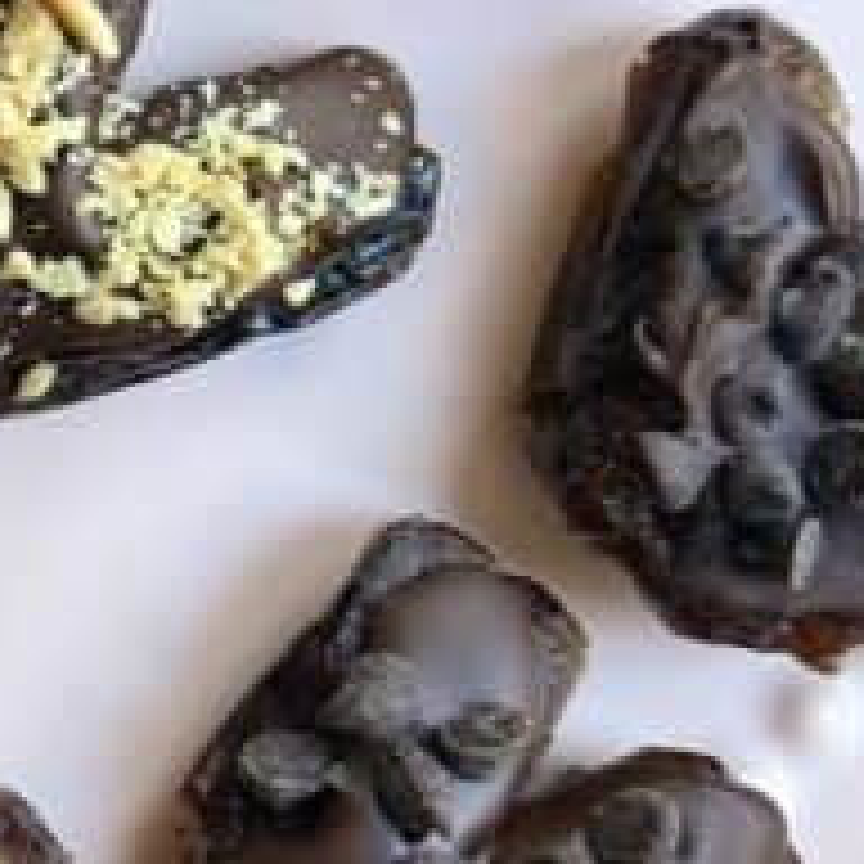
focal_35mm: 113
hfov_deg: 13.8
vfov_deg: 15.4
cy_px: 324
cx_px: -693
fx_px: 3191
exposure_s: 1/120
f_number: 1.78
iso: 160
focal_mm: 6.76
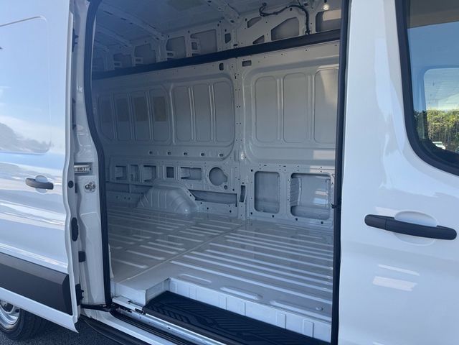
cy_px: 172
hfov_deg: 71.6
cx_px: 230
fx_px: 318
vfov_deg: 56.8
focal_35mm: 24
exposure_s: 1/460
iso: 80
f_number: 1.78
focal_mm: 6.76
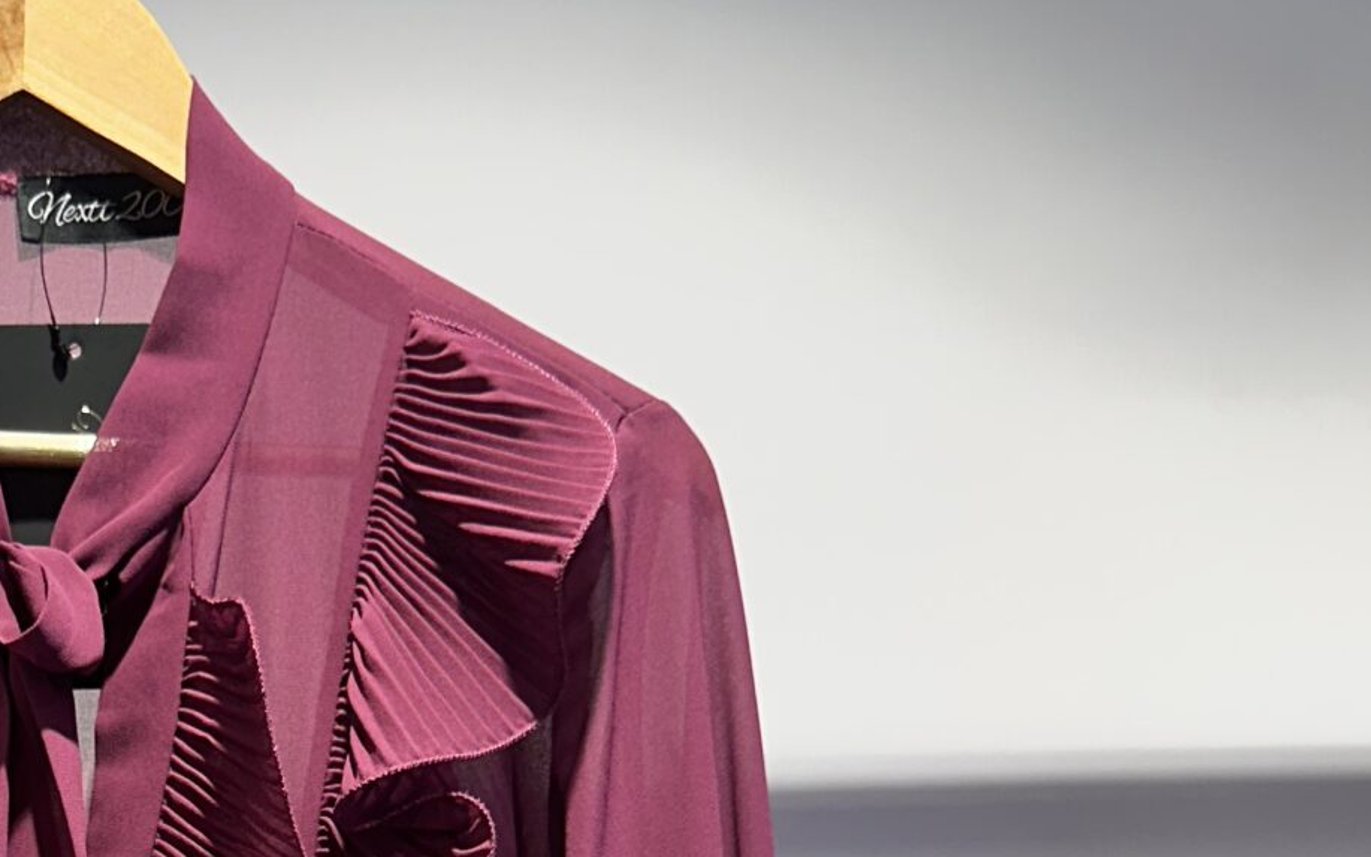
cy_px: 1410
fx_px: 2653
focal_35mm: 71
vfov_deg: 16.2
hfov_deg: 27.5
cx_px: 49
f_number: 1.78
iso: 64
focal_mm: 6.86
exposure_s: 1/100
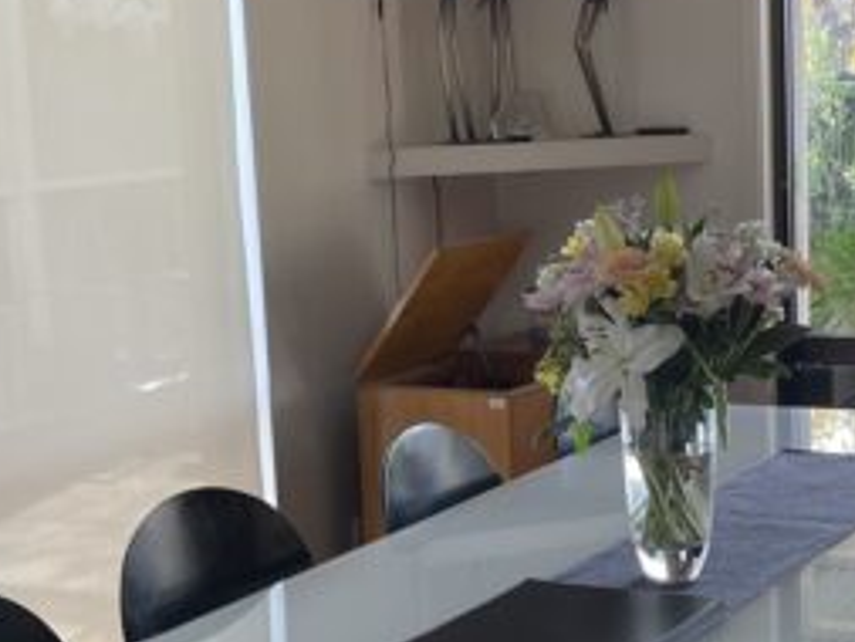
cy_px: 422
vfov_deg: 18.6
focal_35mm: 79
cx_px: 649
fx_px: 1952
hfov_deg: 24.4
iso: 40
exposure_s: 1/121
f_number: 1.6
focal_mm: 5.1
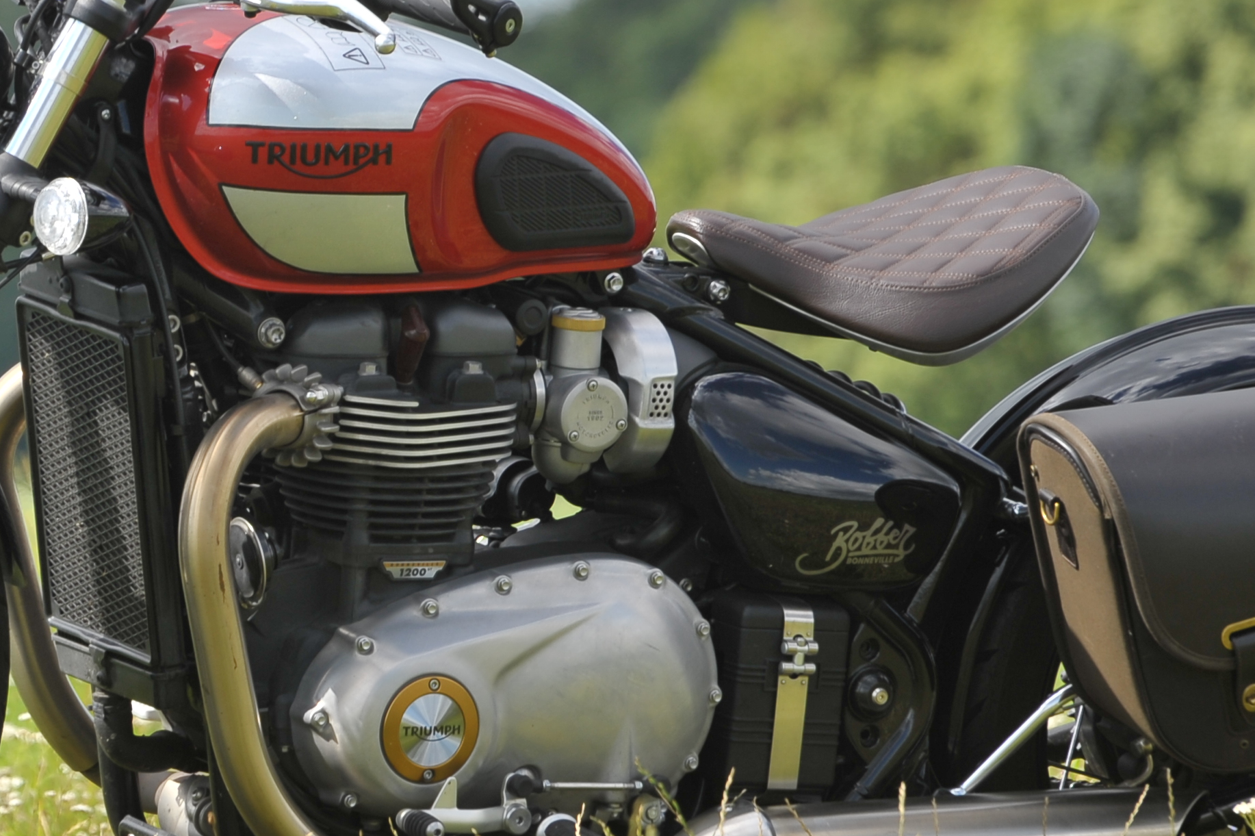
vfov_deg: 2.4
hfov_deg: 3.6
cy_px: 372
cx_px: 404
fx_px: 20209
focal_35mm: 580
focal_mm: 250
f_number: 9
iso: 200
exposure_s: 1/320
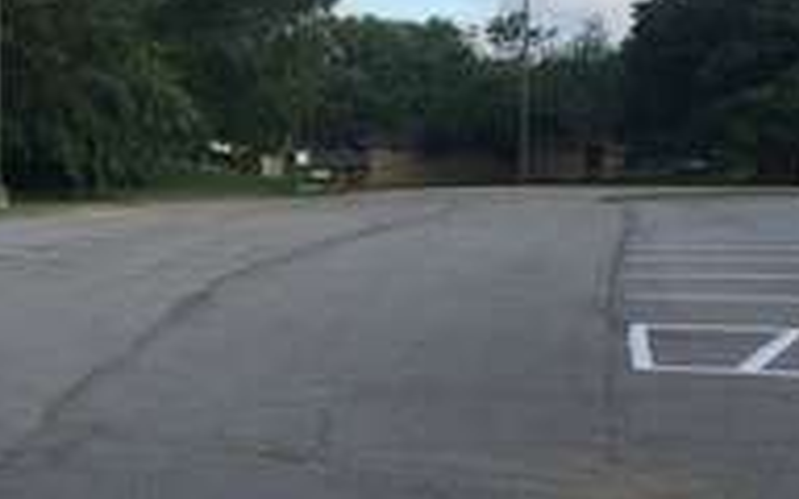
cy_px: 200
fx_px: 1394
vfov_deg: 20.3
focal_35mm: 64
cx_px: 191
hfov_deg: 31.4
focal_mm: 4.15
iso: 25
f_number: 2.2
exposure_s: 1/818
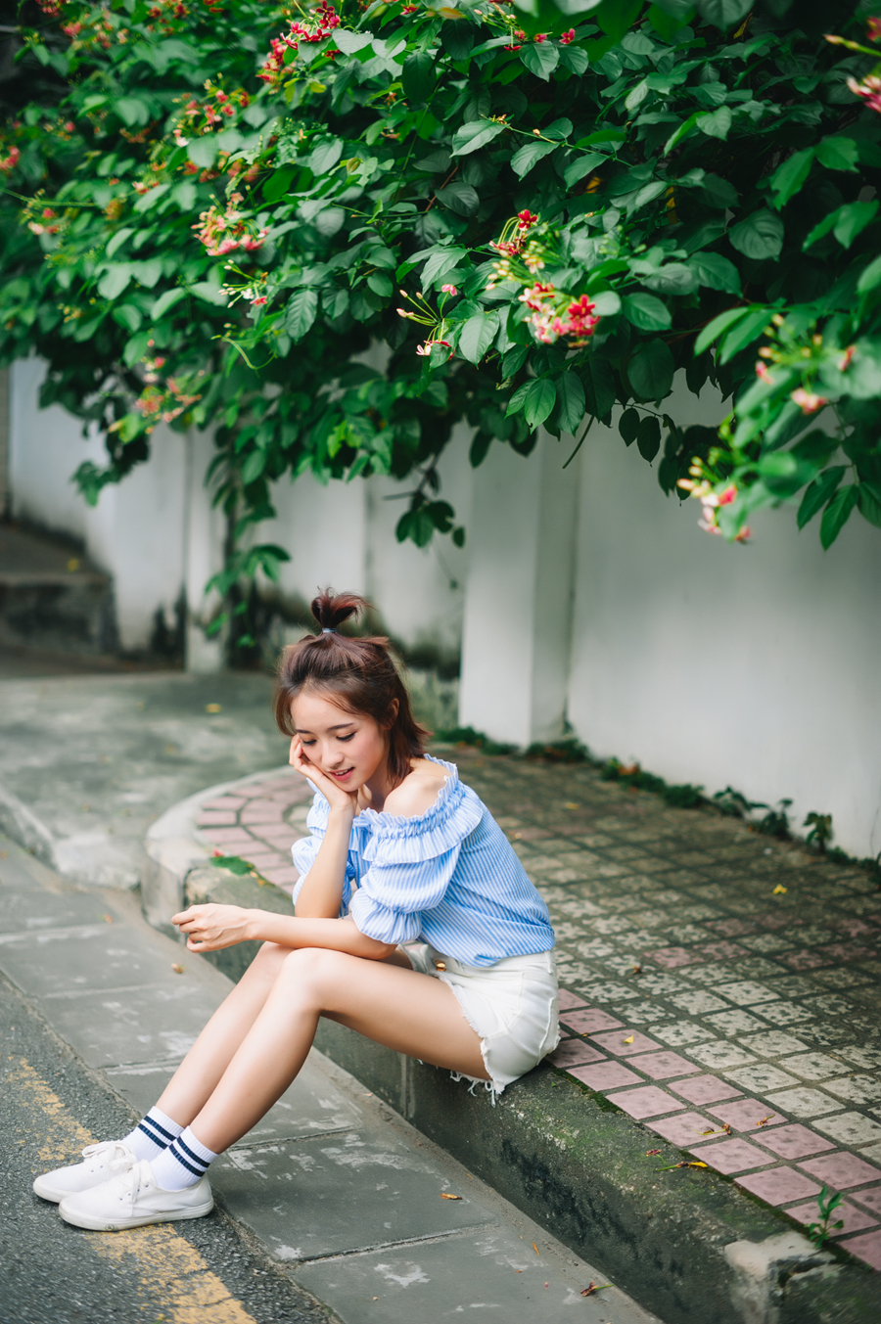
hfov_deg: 27.0
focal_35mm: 50
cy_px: 662
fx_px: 1838
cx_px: 440
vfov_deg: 39.6
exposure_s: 1/500
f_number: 1.8
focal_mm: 50
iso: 200
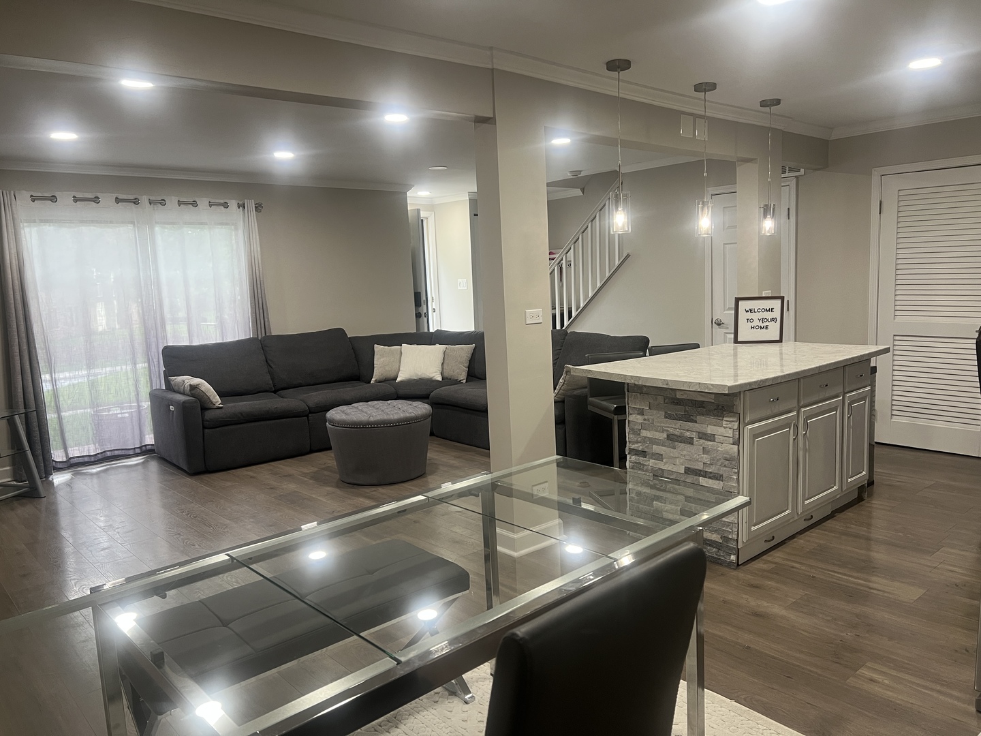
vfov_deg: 53.1
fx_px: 737
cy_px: 368
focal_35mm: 26
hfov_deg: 67.3
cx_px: 490
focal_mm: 5.7
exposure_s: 1/60
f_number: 1.5
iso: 100
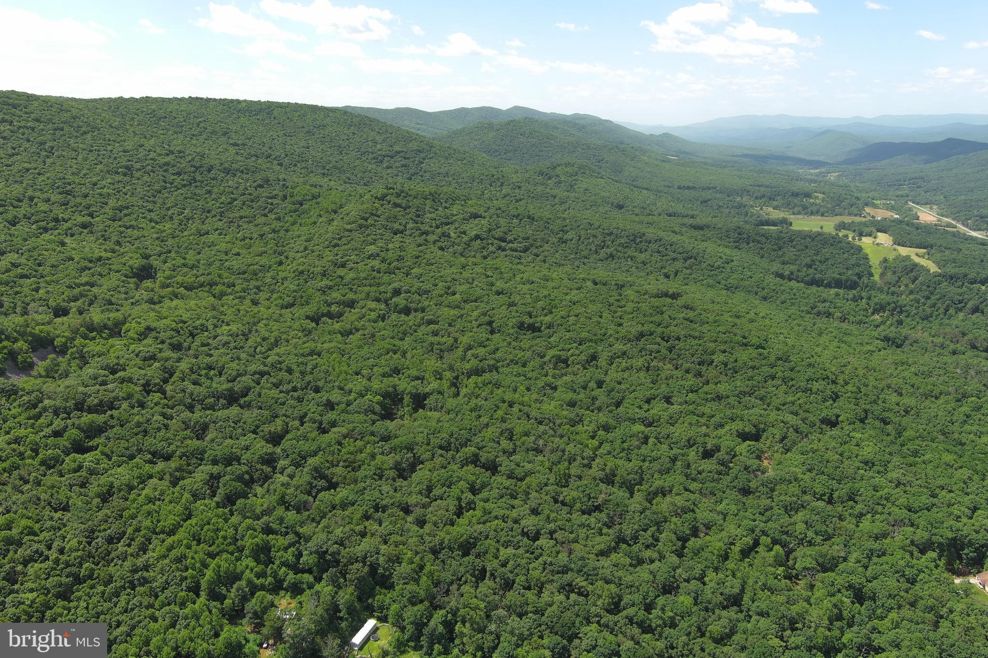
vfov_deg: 45.0
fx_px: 796
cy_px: 329
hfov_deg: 63.7
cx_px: 494
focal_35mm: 29
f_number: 2.8
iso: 100
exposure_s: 1/793
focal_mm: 10.57
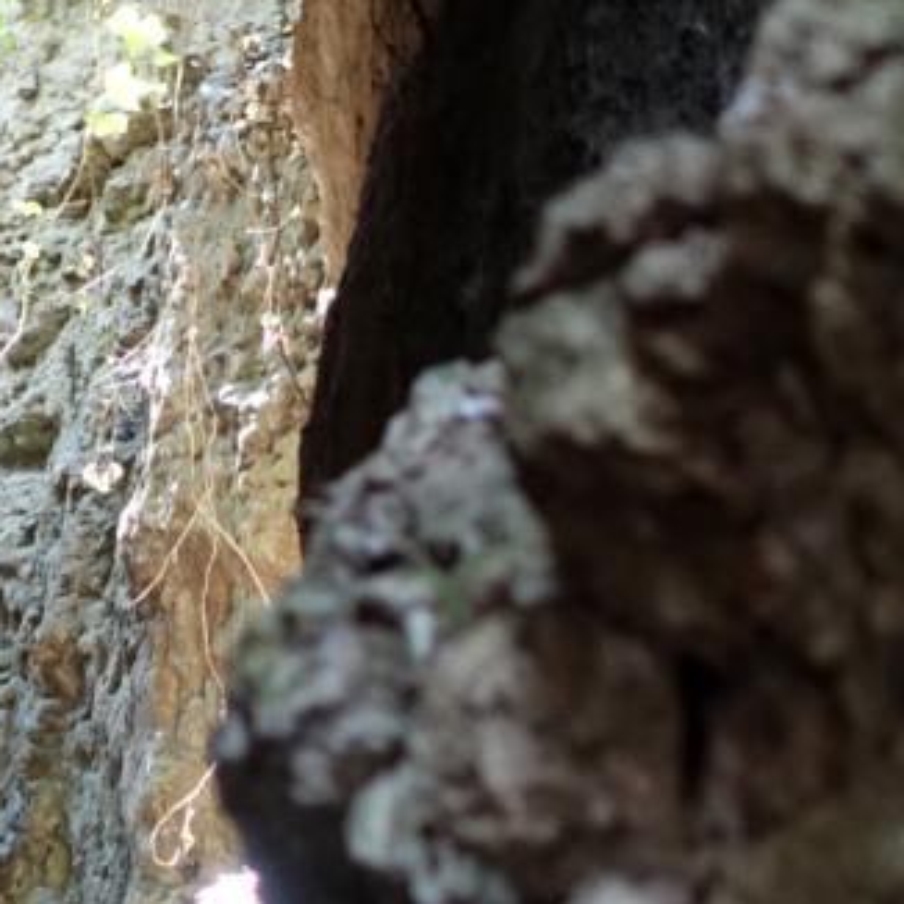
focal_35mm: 219
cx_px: -6
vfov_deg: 8.0
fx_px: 6471
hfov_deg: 8.0
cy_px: 710
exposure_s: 1/25
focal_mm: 25.7
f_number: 2.8
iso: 800
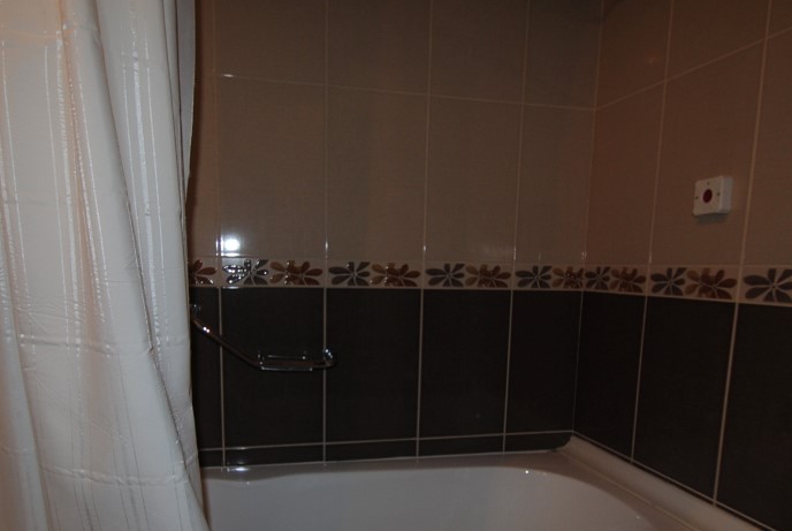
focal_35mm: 25
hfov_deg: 71.4
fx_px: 551
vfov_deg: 50.4
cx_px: 384
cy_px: 362
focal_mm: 10
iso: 200
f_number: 3.5
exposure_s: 1/60
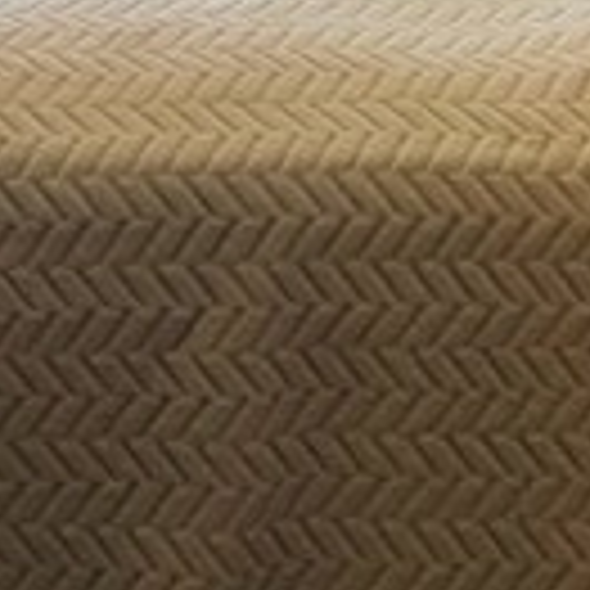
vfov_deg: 14.4
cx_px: -149
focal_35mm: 104
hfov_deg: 16.0
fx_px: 2005
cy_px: -527
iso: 64
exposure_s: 1/230
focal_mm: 6.76
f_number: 1.78
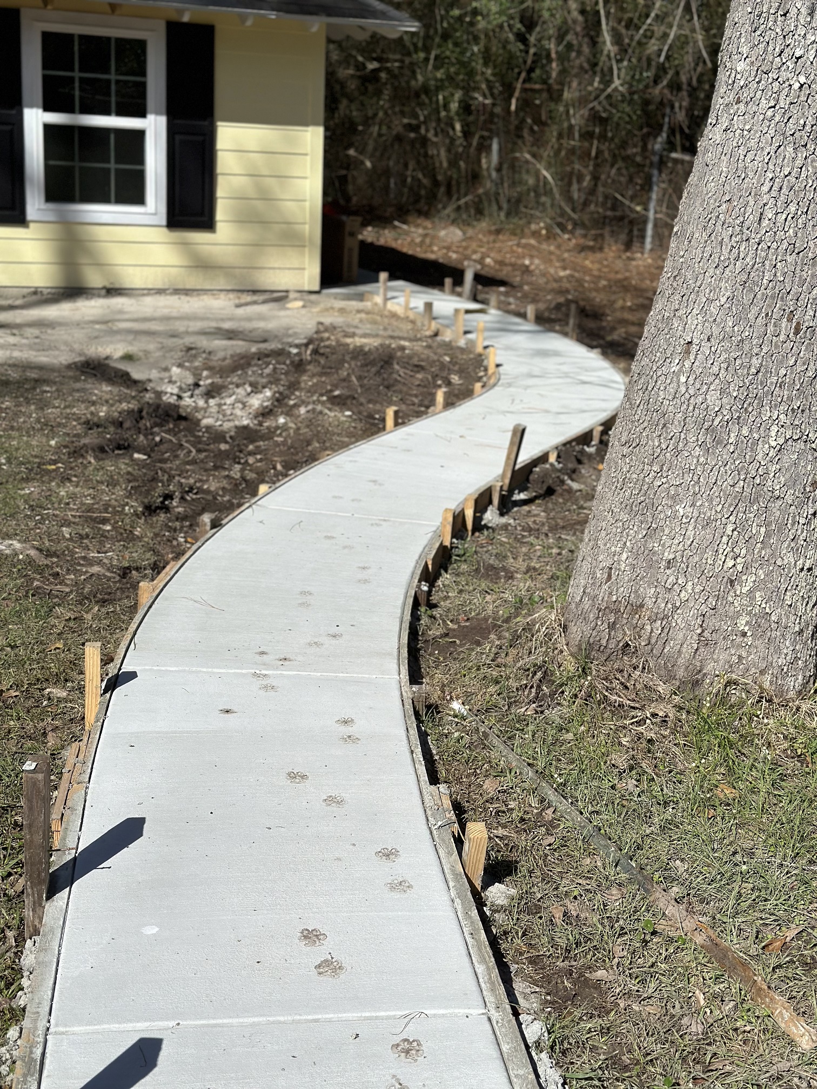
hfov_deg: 30.3
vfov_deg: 39.7
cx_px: 408
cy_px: 544
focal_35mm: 48
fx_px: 1511
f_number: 1.78
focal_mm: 6.86
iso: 100
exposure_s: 1/12048
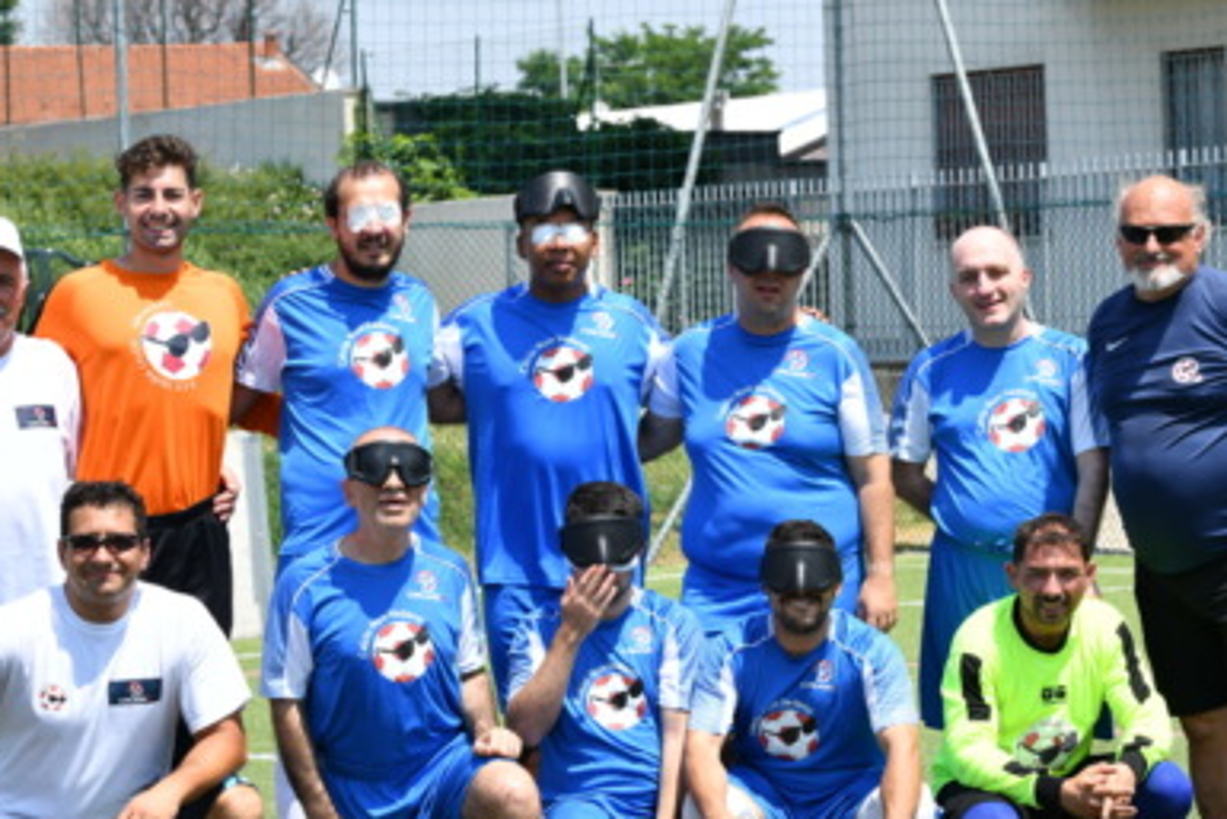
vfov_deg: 9.2
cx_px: 784
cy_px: 438
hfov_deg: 13.7
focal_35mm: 150
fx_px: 5114
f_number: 7.1
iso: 64
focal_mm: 85
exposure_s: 1/200
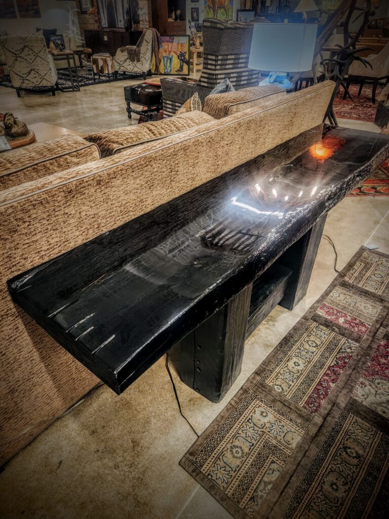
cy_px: 260
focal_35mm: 23
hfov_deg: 58.9
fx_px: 345
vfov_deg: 73.9
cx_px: 194
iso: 1000
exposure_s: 1/120
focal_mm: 5.4
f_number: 1.8
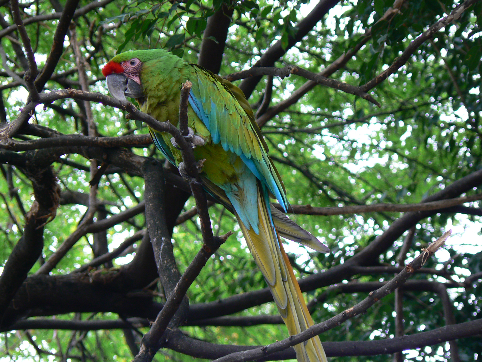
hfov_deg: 8.6
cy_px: 181
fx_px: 3203
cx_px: 241
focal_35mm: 230
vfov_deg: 6.5
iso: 100
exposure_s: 1/30
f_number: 3.3
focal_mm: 38.3
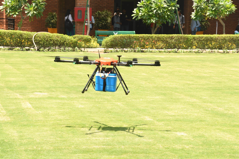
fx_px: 797
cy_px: 80
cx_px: 120
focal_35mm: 120
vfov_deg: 11.4
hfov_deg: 17.1
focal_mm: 80
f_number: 13
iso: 400
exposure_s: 1/125
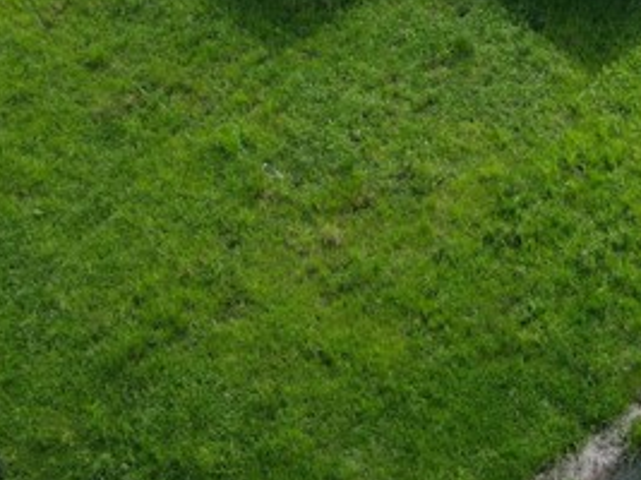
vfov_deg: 15.3
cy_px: -146
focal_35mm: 92
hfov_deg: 21.0
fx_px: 1703
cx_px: 552
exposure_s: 1/400
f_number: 2.8
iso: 100
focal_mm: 4.5
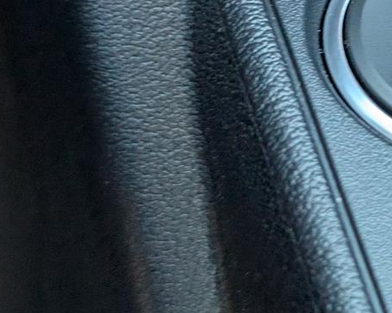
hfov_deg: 17.4
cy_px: 15
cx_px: 419
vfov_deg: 14.2
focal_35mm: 107
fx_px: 1241
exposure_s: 1/43.1
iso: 135
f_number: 1.68
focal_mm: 6.9
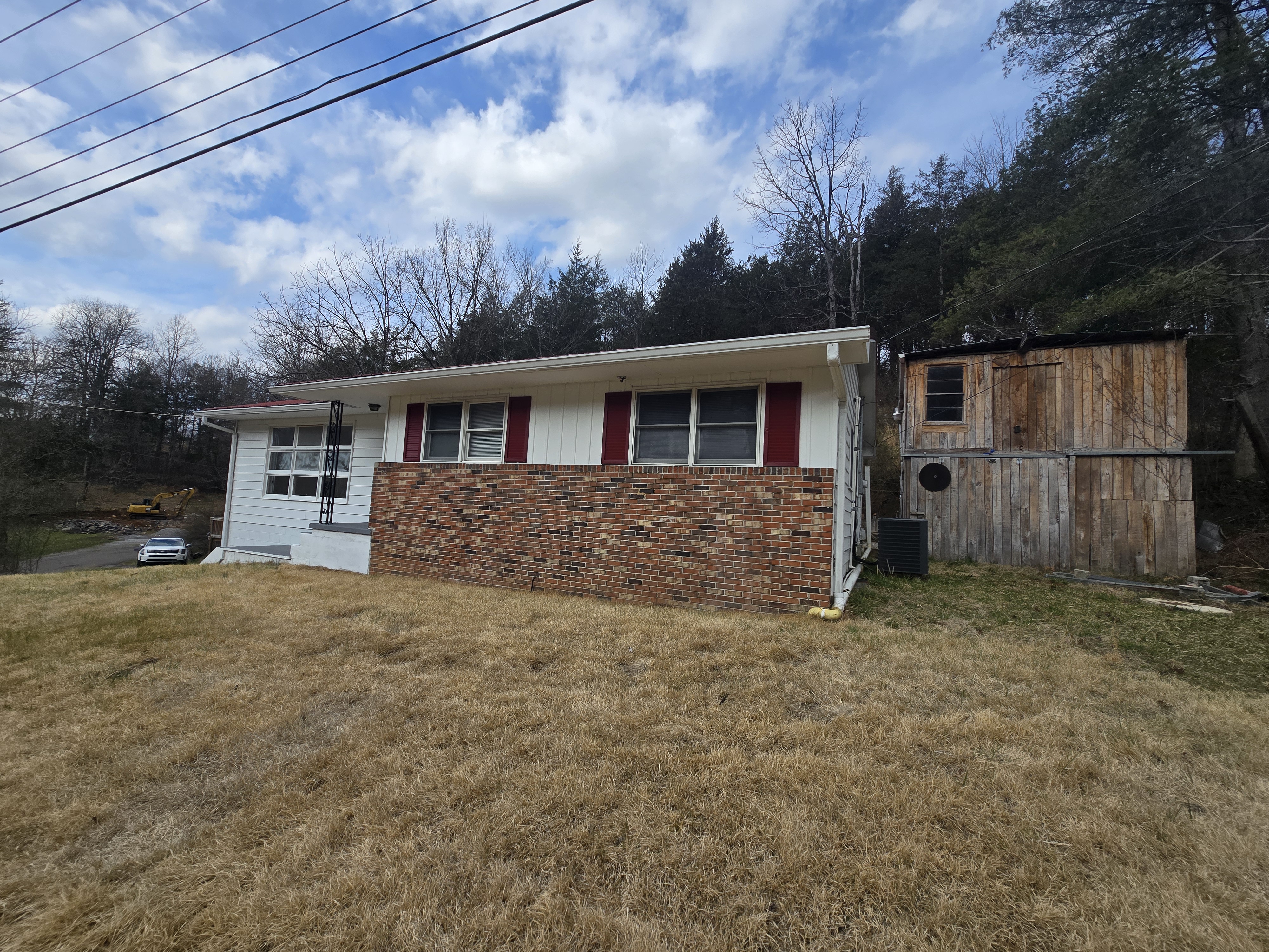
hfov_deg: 106.2
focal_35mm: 13
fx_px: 477
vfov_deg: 89.9
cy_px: 476
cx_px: 634
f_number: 2.2
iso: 50
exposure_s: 1/1941
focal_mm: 2.2
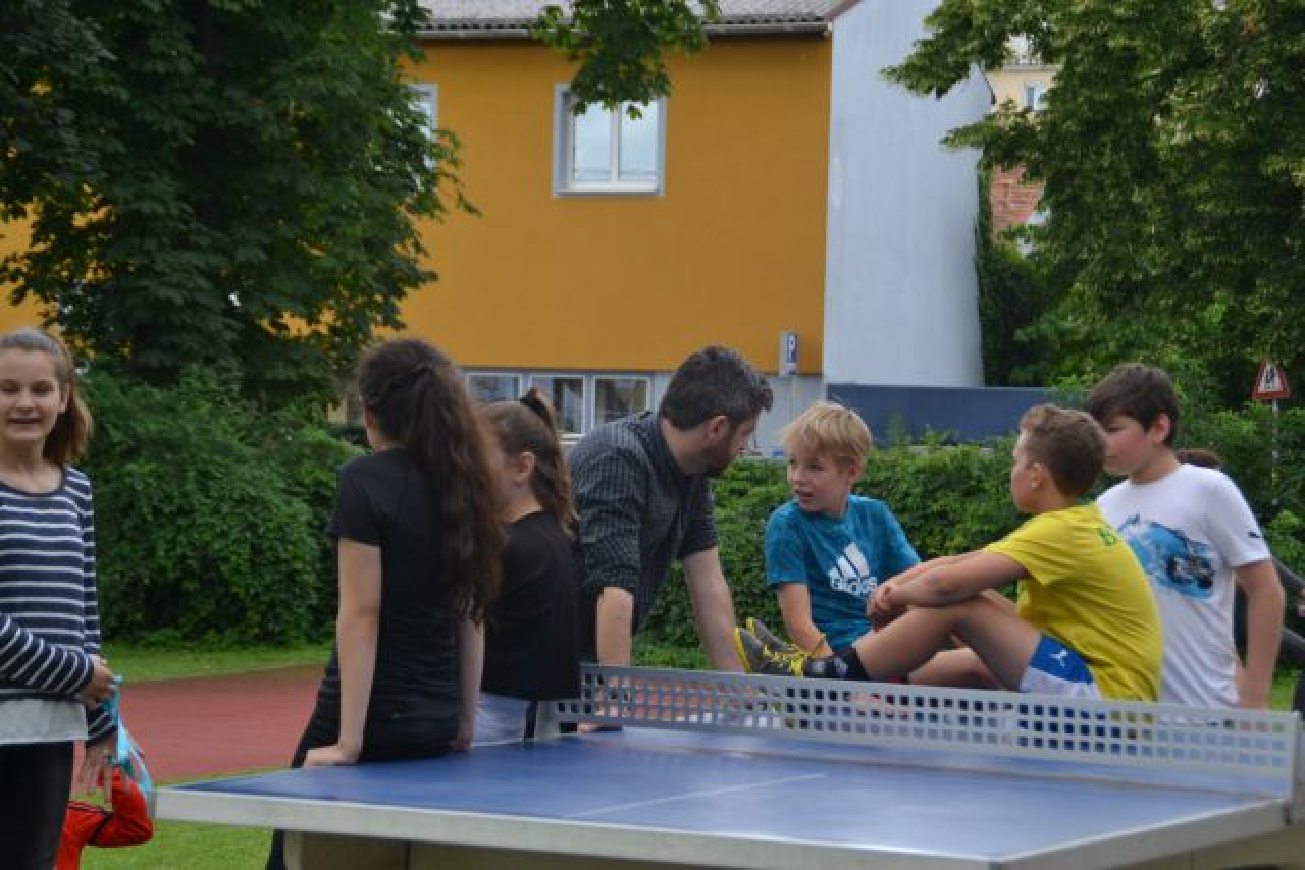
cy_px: 435
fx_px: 3589
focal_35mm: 99
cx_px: 652
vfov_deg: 13.8
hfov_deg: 20.6
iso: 560
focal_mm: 66
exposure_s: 1/500
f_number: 5.3
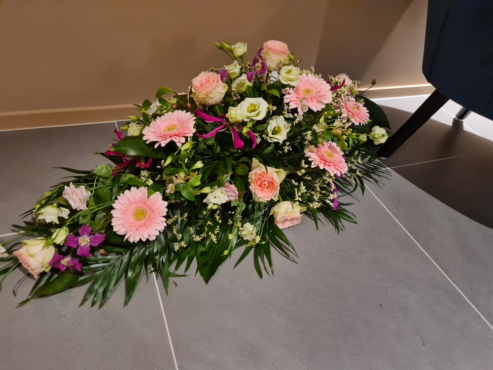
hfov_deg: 67.3
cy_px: 185
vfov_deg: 53.1
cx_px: 246
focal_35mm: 26
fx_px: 370
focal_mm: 5.4
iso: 640
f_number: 1.8
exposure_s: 1/33
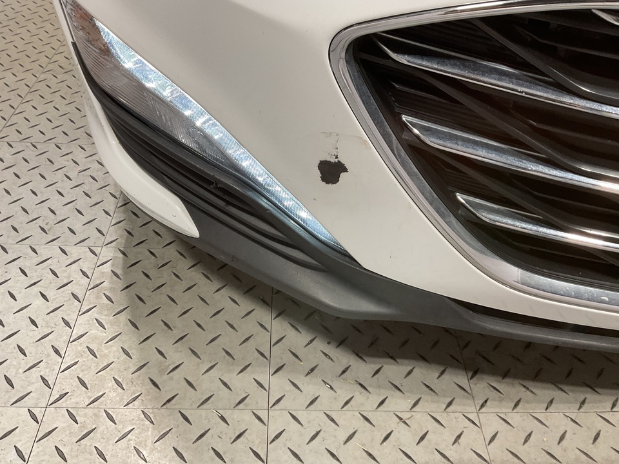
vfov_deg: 48.2
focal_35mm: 29
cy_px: 232
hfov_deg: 61.7
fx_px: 519
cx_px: 310
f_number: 1.8
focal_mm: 3
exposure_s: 1/60
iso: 64
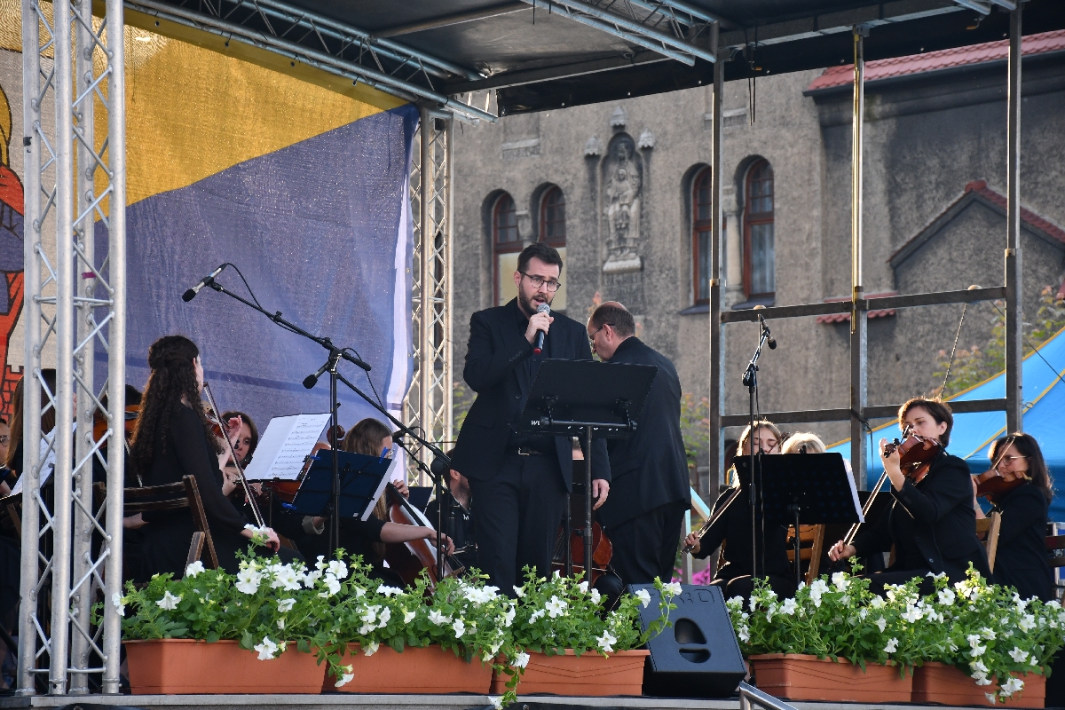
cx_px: 532
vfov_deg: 10.8
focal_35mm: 127
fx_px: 3757
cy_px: 355
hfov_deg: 16.1
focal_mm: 85
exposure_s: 1/400
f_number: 5.3
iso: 560
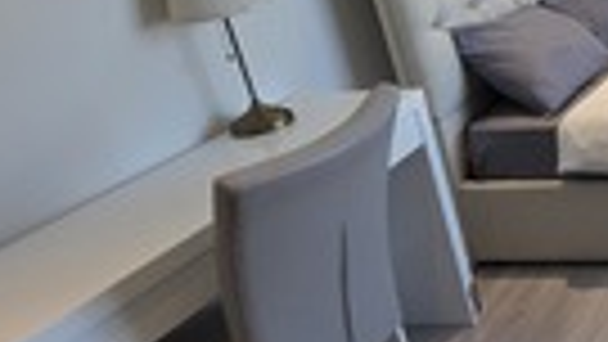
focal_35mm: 48
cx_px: 804
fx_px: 774
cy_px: 56
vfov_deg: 24.4
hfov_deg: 31.9
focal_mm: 2.2
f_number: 1.9
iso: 50
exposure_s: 1/100
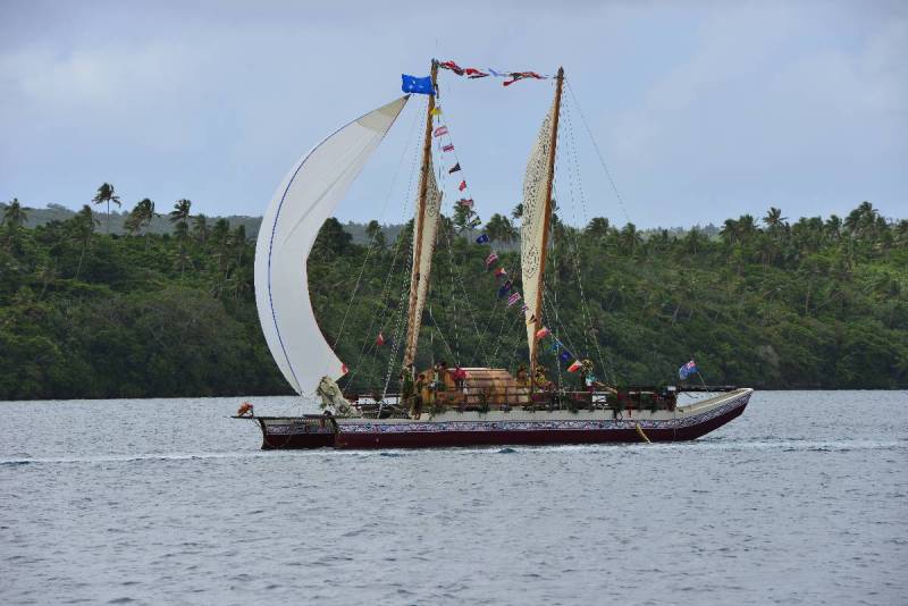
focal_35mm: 200
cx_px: 454
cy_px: 303
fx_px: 5046
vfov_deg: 6.9
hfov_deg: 10.3
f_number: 11
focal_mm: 200
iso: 250
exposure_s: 1/500
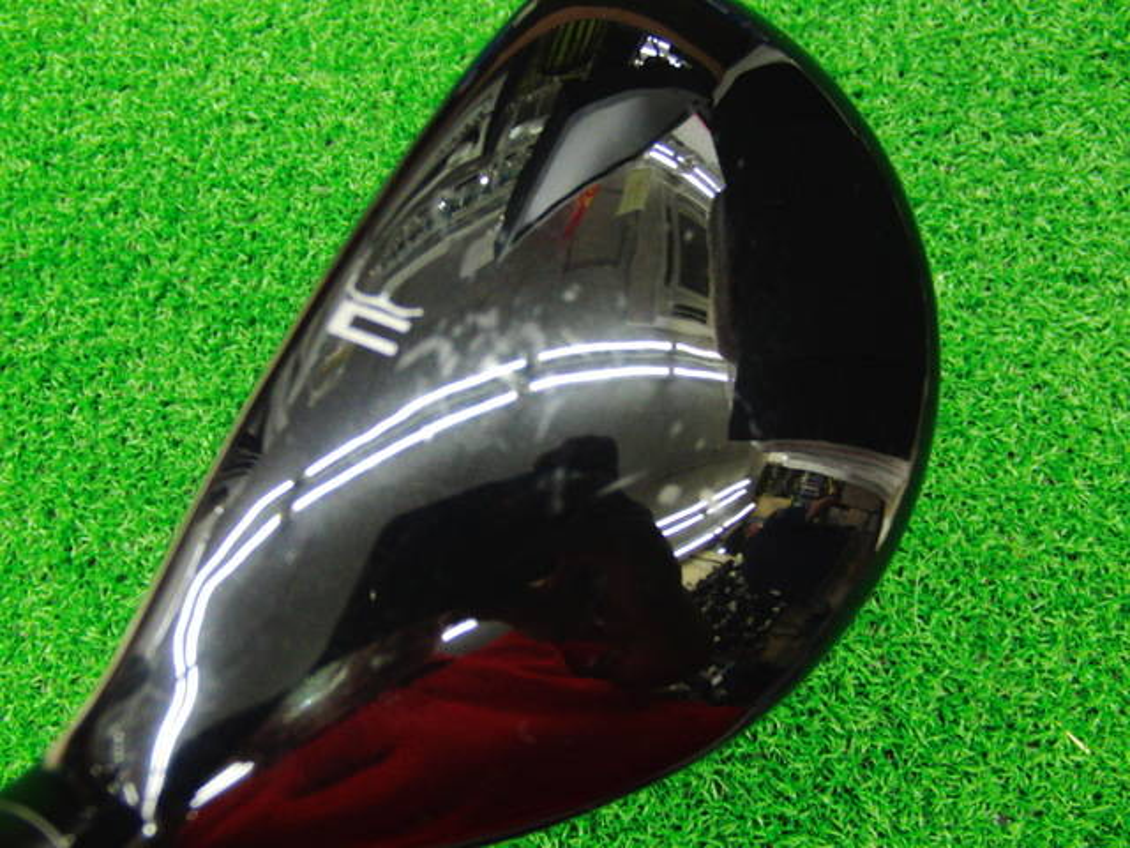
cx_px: 565
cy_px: 424
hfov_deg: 50.1
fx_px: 1208
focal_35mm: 37
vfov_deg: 38.7
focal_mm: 6.42
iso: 400
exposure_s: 1/20
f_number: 3.6
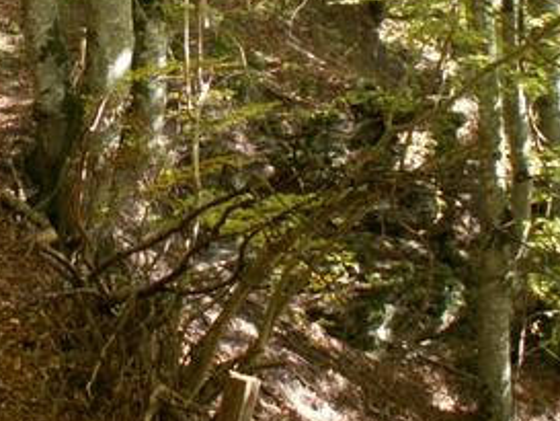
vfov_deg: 17.7
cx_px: 117
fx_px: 1327
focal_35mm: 82
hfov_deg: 23.5
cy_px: 37
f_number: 2.8
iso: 64
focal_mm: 5.86
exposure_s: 1/40
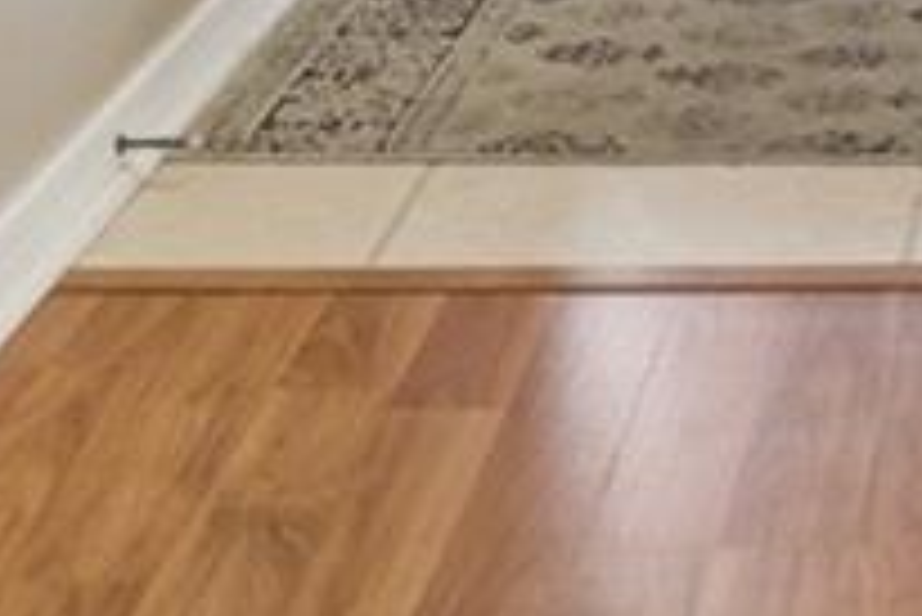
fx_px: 2999
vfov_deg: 9.9
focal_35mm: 117
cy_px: -996
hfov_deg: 16.6
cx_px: 1183
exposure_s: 1/30
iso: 160
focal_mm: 10
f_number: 9
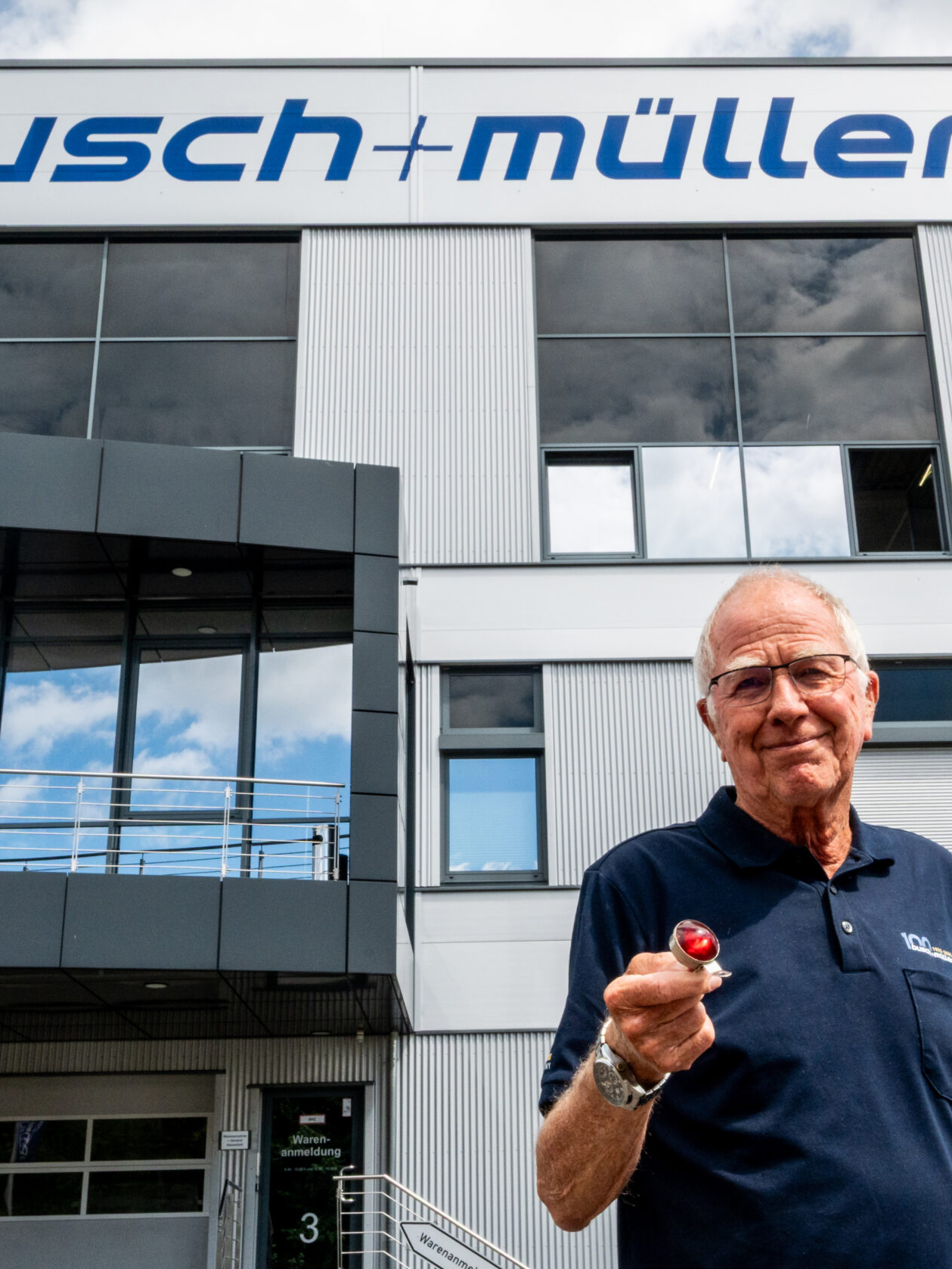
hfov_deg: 32.8
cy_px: 644
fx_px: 1613
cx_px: 532
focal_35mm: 44
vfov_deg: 42.9
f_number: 20
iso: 320
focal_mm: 20
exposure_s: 1/250
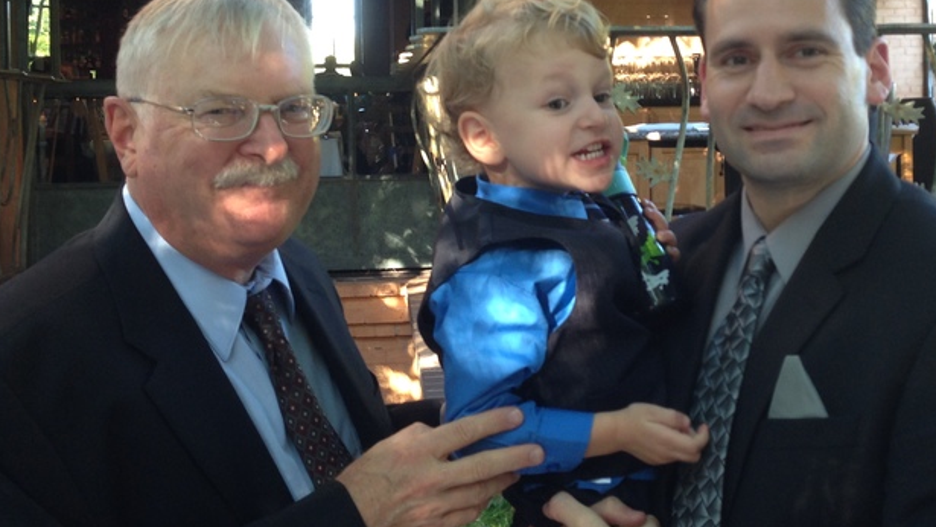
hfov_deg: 39.1
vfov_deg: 22.5
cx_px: 544
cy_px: 148
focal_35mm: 53
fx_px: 1315
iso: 50
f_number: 2.4
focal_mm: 4.12
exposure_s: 1/24
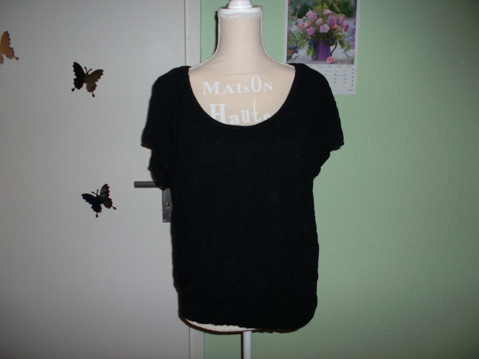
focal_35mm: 28
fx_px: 387
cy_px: 180
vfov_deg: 49.8
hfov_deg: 63.4
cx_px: 240
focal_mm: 4.1
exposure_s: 1/45
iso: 100
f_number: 3.3
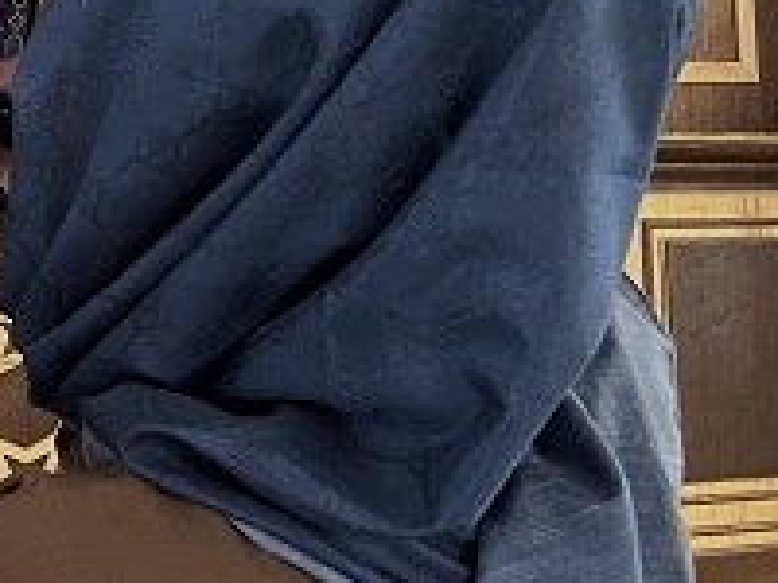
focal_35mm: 78
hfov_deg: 22.7
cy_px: 78
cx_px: -198
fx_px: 1753
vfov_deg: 18.6
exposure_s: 1/50
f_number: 1.5
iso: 400
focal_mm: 5.7
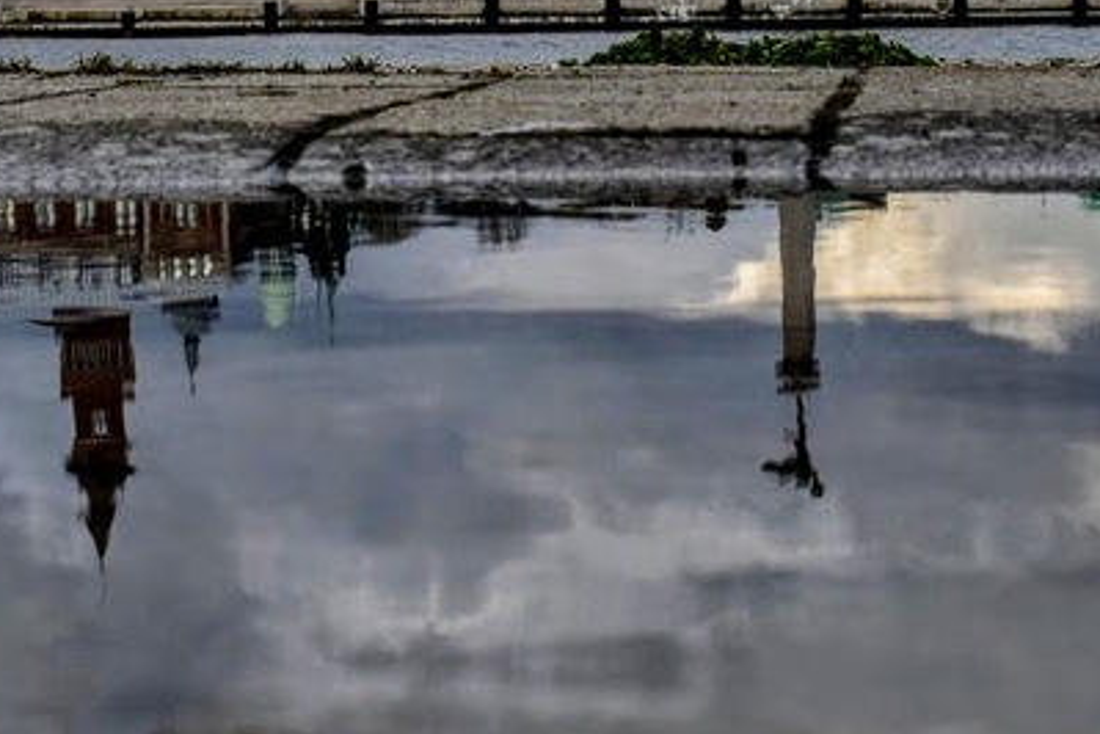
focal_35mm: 119
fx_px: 3644
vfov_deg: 11.5
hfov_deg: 17.1
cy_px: 156
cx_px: 709
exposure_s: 1/400
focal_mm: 31
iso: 400
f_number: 11
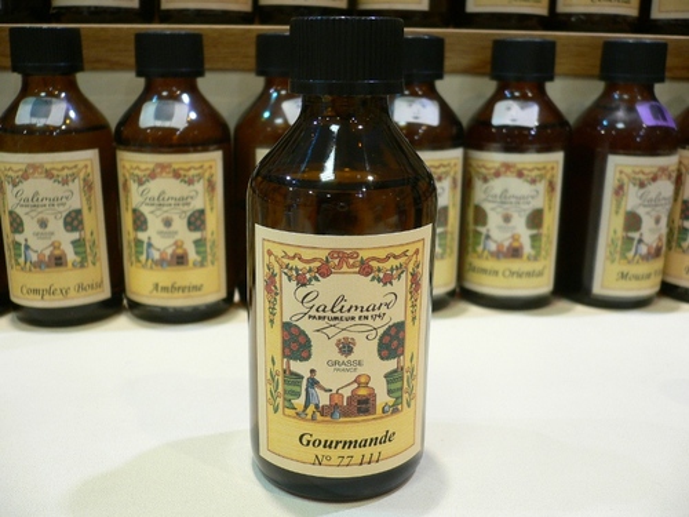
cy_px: 258
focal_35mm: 35
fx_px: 697
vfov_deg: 40.7
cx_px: 344
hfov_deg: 52.6
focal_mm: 5.8
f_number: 2.8
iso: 100
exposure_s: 1/15
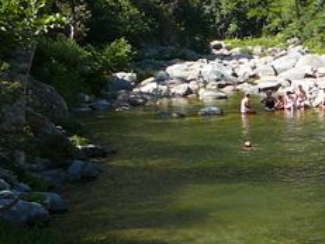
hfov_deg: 15.1
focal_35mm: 121
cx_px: 484
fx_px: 1138
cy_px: 128
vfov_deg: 12.3
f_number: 2.8
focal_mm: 5.2
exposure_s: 1/500
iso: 80
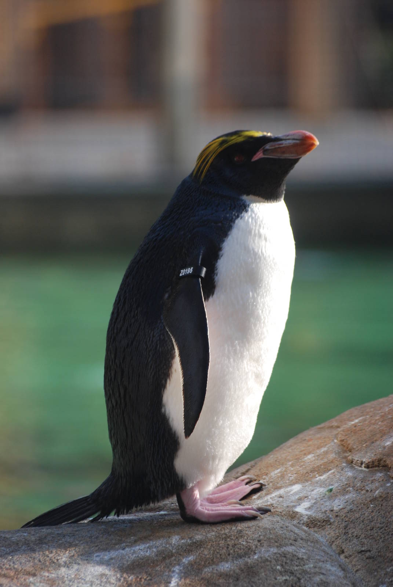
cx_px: 196
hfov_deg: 4.2
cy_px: 294
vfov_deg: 6.2
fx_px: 5388
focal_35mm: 330
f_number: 5.3
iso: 280
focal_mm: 220
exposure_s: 1/500
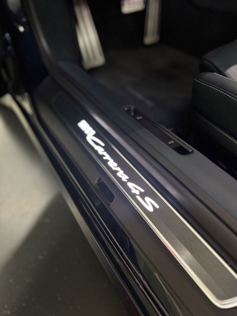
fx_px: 219
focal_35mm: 24
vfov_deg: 71.6
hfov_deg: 56.8
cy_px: 158
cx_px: 118
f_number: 1.78
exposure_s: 1/50
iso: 400
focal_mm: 6.76
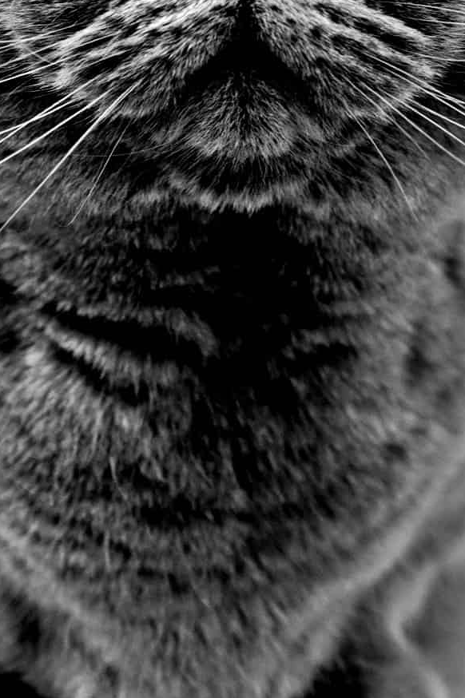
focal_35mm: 120
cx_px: 152
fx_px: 2329
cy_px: 35
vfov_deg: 16.8
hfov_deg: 11.4
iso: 400
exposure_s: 1/30
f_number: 3.5
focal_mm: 35
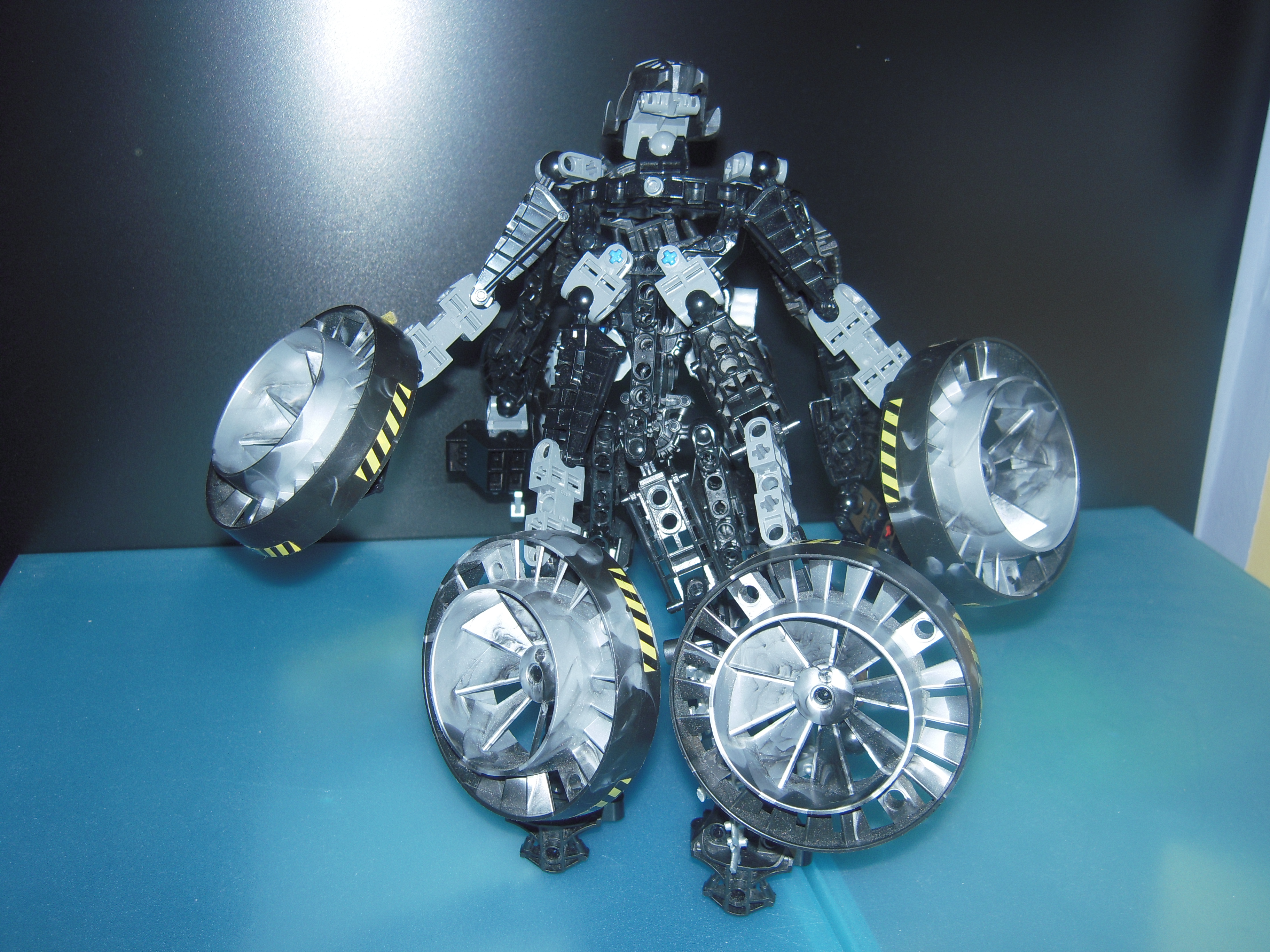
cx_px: 635
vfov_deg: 41.8
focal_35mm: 34
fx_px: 1247
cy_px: 476
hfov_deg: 54.0
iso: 100
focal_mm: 6
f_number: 2.9
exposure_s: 1/25
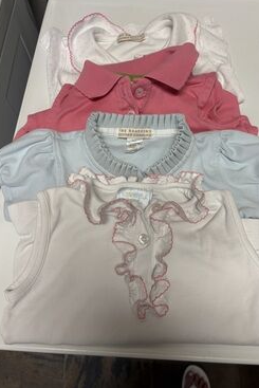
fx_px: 302
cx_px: 144
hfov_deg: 46.4
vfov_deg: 65.4
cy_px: 188
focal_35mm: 28
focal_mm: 5.96
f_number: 1.6
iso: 80
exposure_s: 1/120
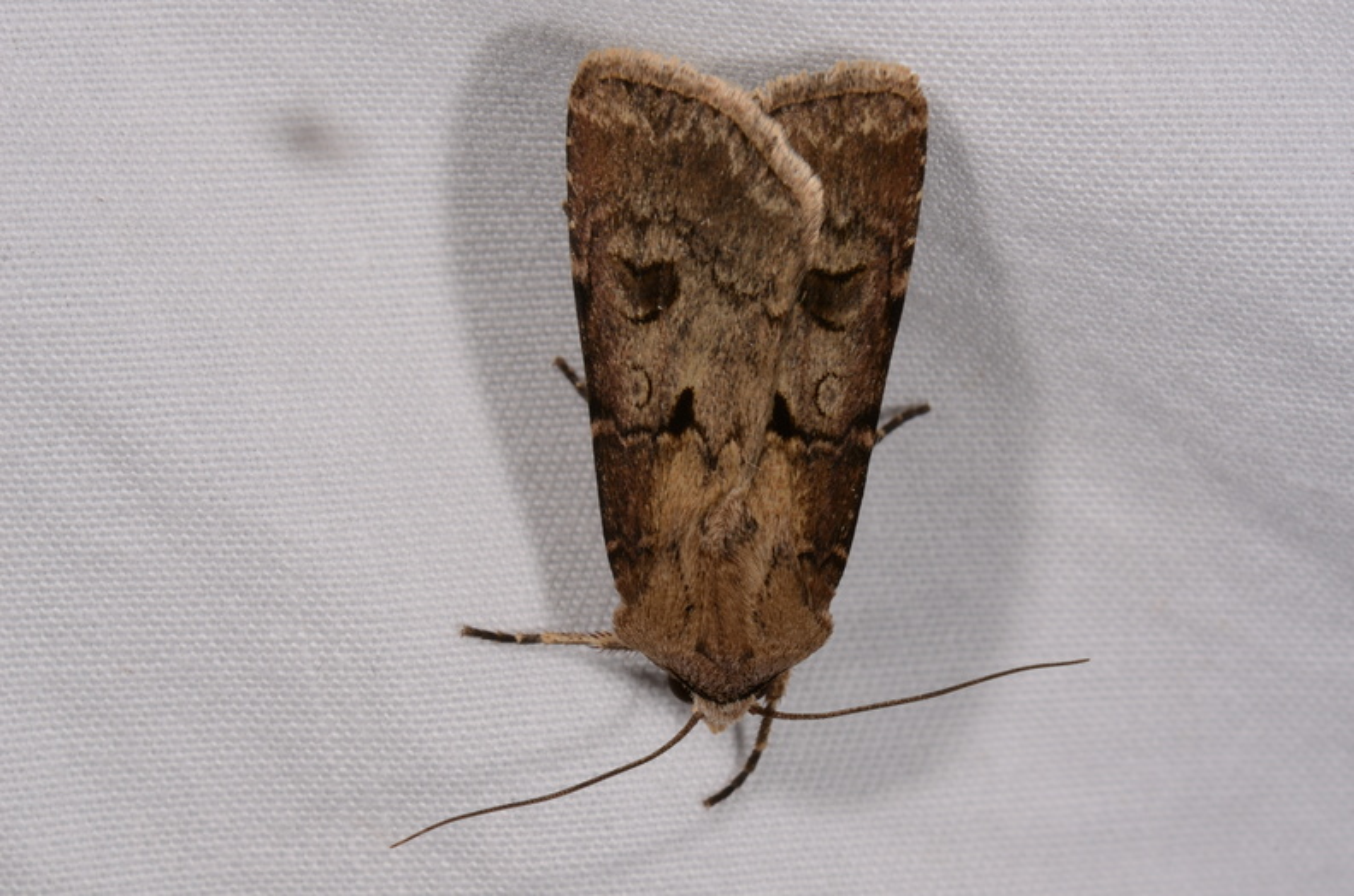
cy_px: 448
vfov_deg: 10.7
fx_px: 4784
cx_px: 677
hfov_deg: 16.1
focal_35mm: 128
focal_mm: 85
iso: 100
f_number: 25
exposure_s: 1/60
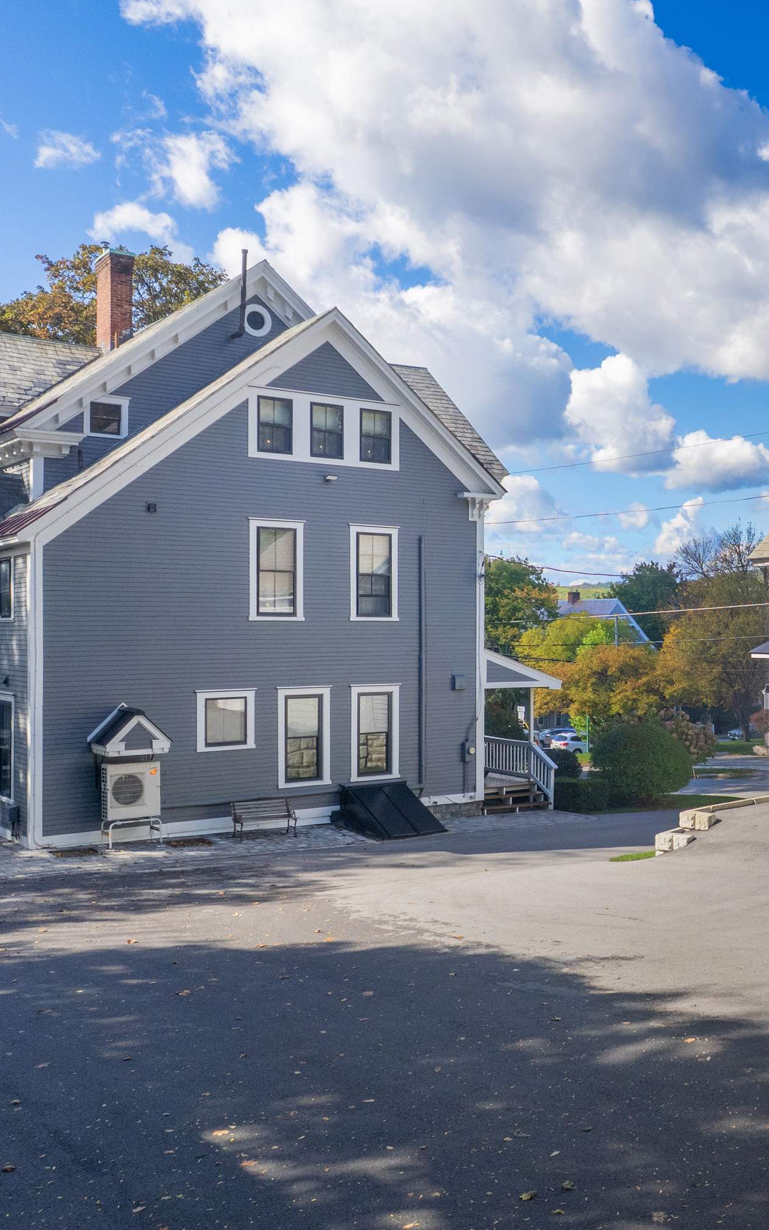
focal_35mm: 34
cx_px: 691
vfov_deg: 56.7
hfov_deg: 35.1
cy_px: 616
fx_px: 1140
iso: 100
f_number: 2.8
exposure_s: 1/180
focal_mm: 8.38
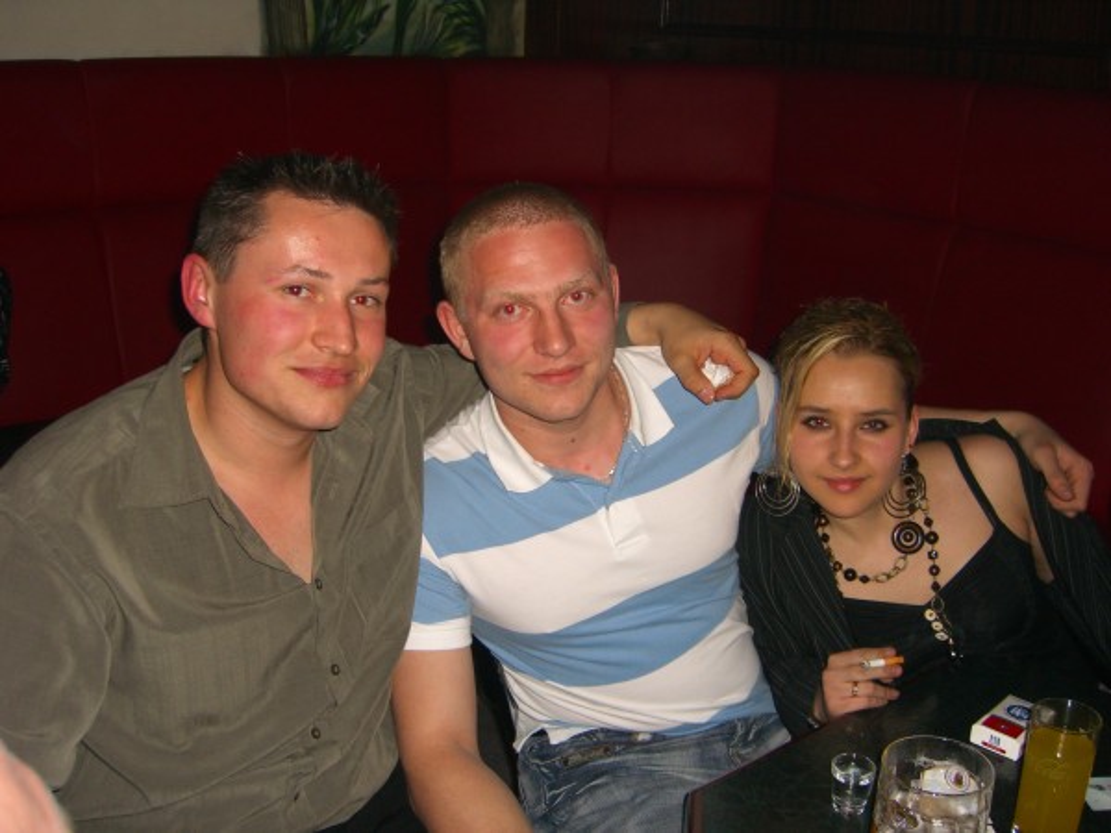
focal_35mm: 38
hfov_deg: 49.0
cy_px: 416
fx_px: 1220
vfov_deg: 37.7
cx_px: 556
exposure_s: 1/60
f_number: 2.8
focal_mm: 7.9
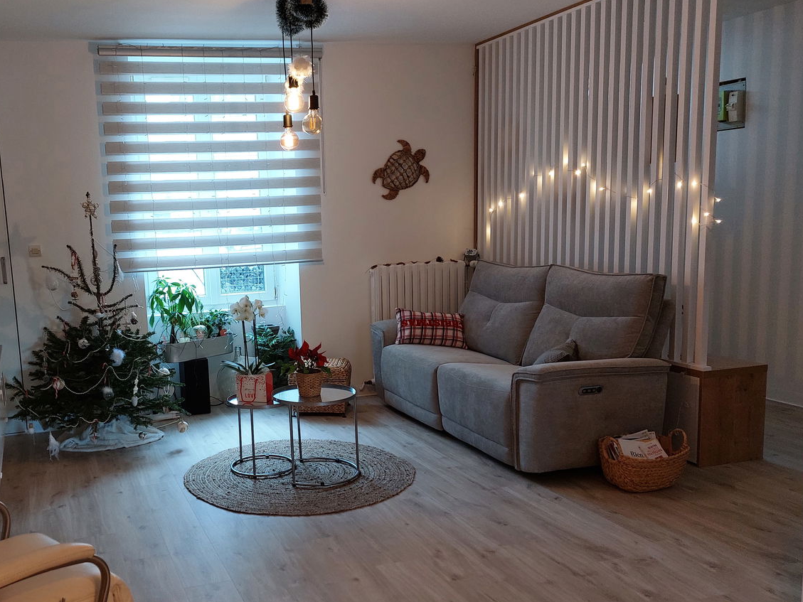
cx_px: 253
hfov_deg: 52.7
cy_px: 328
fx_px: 789
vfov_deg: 41.8
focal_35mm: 34
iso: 200
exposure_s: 1/50
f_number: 1.8
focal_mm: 5.23
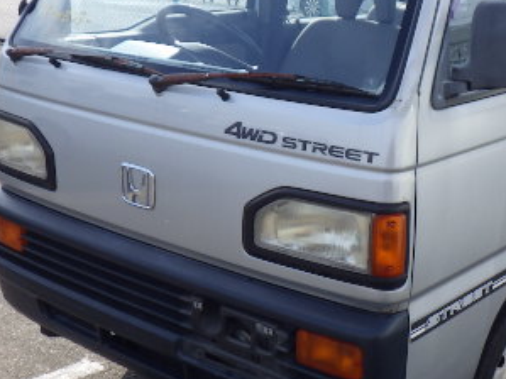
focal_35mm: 60
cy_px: 139
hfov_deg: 31.9
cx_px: 345
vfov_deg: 24.3
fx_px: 877
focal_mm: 5
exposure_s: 1/500
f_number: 4.2
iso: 125
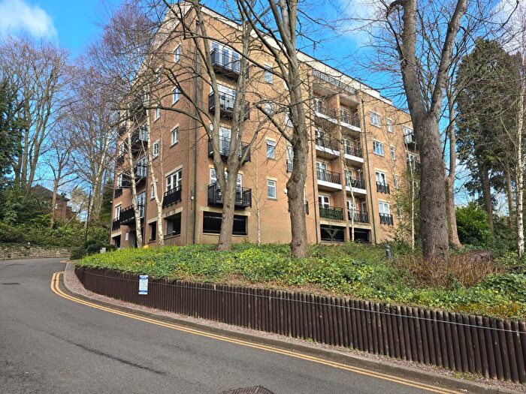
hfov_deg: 73.9
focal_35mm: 23
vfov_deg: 58.9
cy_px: 197
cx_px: 263
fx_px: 349
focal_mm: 6.3
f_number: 1.7
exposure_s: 1/187
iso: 12
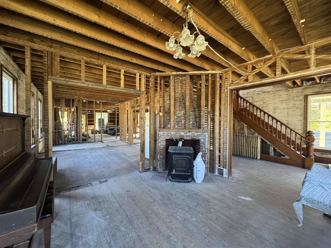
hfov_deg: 102.1
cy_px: 124
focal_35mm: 14
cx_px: 166
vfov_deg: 85.7
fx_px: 134
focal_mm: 2.22
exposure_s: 1/84
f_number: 2.2
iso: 320
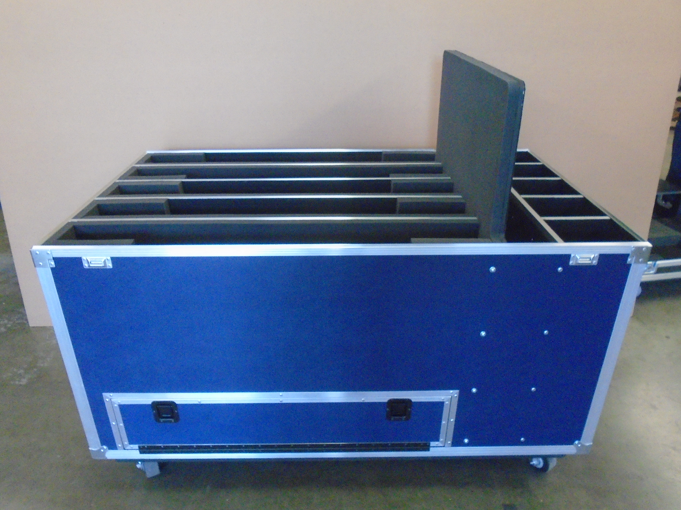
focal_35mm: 26
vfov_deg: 53.1
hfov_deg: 67.3
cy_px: 255
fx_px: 511
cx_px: 340
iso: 800
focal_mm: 4.6
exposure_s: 1/50
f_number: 3.2
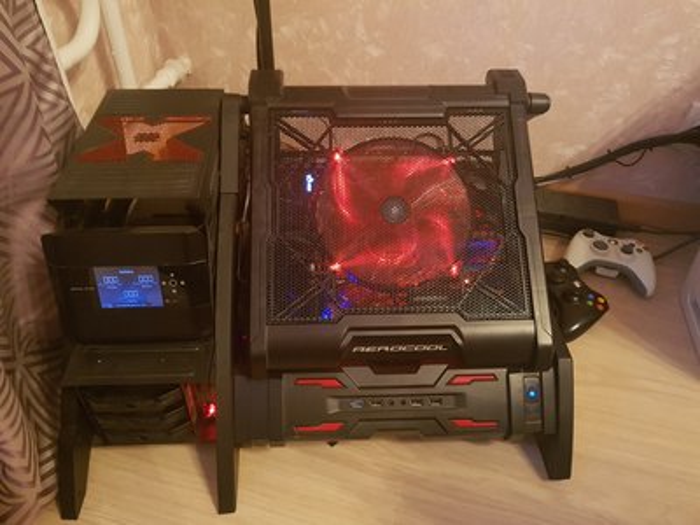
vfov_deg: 53.1
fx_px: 526
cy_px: 262
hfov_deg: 67.3
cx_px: 350
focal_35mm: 26
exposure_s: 1/10
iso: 320
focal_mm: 4.2
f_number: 1.7
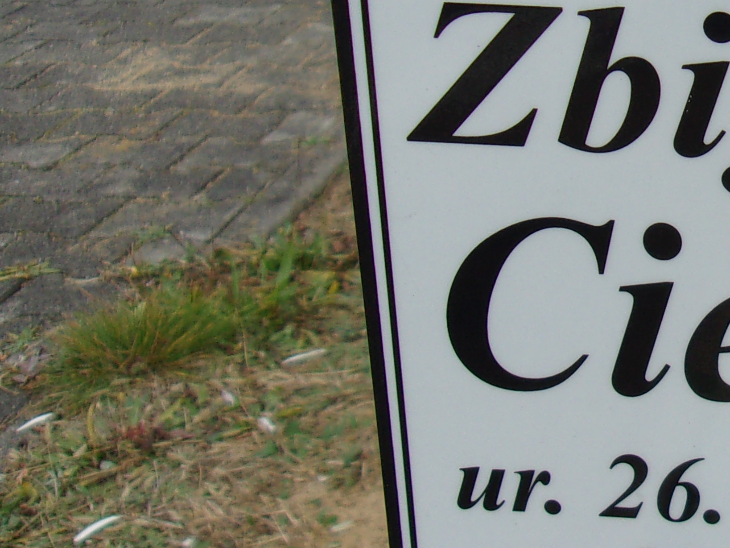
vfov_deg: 19.3
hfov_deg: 23.2
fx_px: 1603
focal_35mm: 76
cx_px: 905
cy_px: 145
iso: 80
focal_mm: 4.9
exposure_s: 1/400
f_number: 3
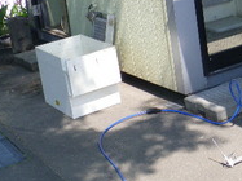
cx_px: 286
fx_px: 629
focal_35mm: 90
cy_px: -49
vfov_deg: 15.6
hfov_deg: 20.5
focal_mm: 5
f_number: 4.2
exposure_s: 1/200
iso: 64
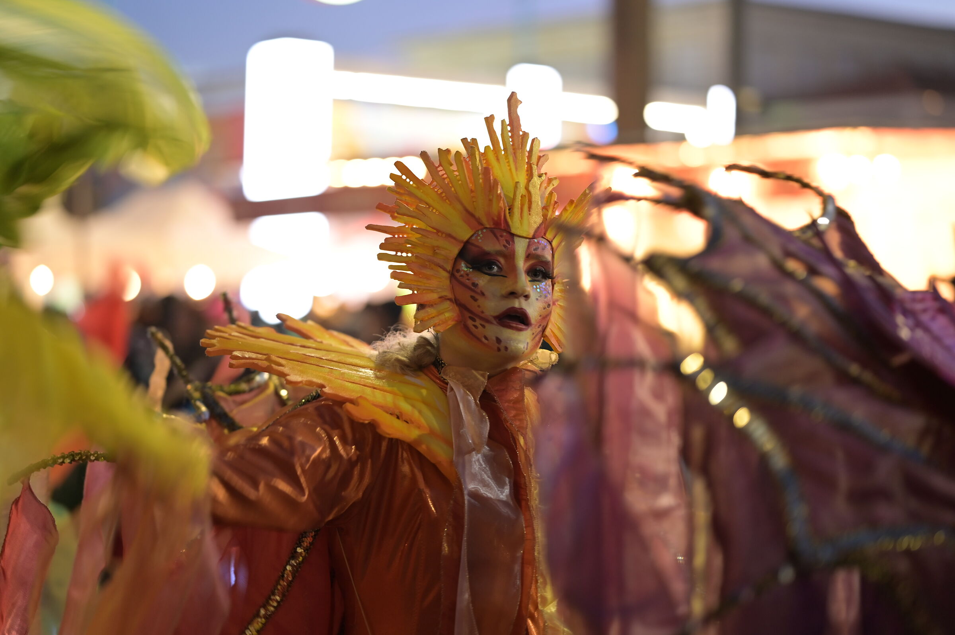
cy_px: 318
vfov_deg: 16.1
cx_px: 478
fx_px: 2253
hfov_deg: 23.9
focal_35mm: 85
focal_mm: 85
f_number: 1.8
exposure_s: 1/50
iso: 640
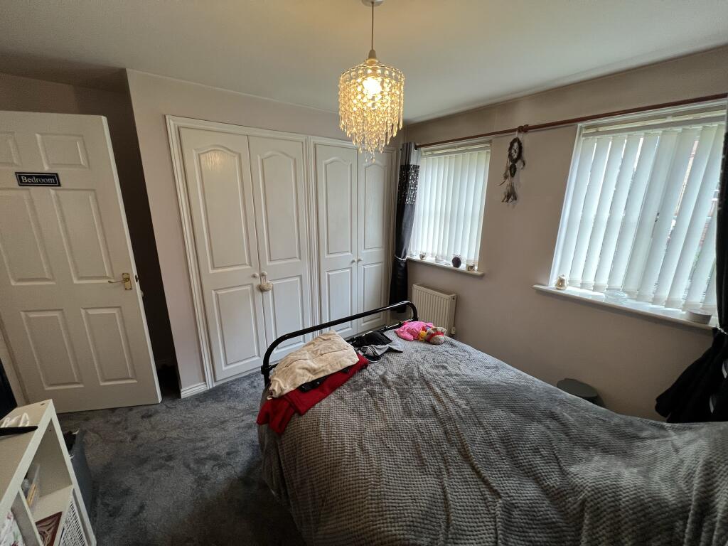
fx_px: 273
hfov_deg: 106.2
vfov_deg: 89.9
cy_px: 273
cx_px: 364
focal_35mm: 13
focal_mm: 1.57
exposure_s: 1/50
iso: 160
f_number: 1.8
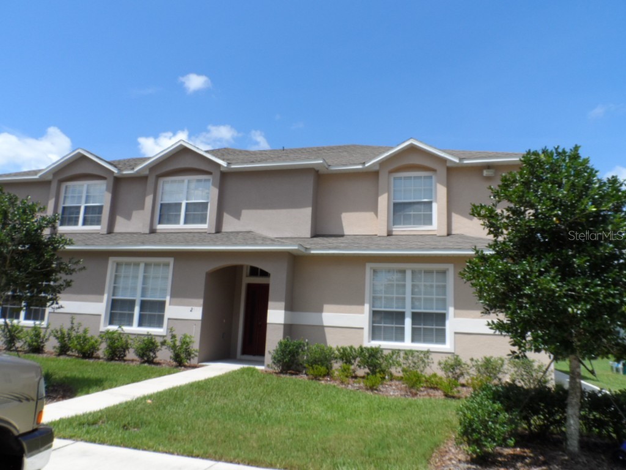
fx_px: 434
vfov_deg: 56.8
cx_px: 313
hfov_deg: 71.6
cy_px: 235
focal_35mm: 24
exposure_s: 1/750
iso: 80
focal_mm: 4
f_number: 4.5
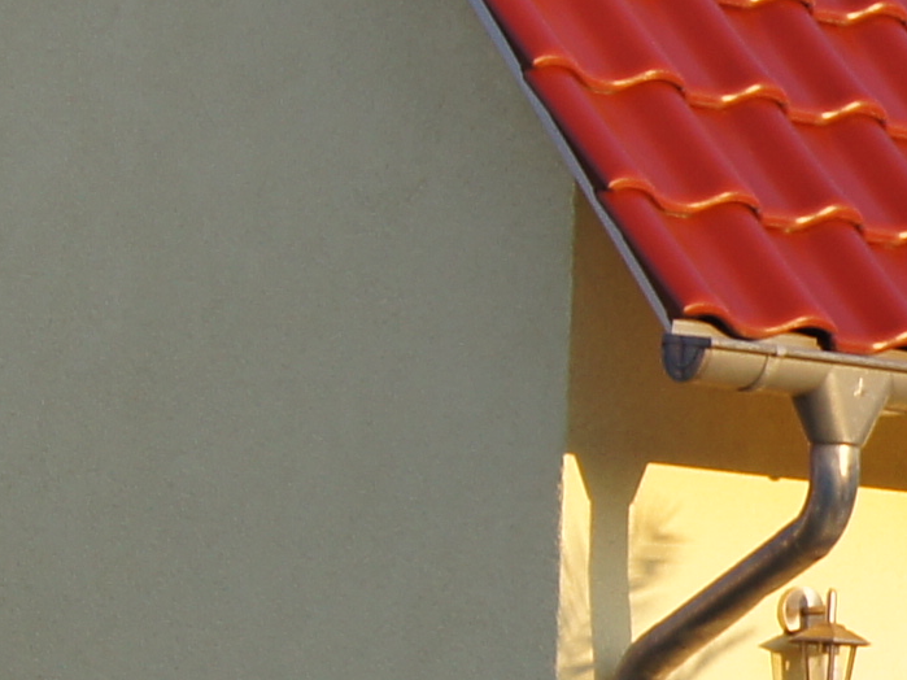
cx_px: 2119
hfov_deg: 7.6
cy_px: 524
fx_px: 6366
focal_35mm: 243
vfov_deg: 6.1
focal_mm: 24
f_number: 7.1
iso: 100
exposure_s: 1/80
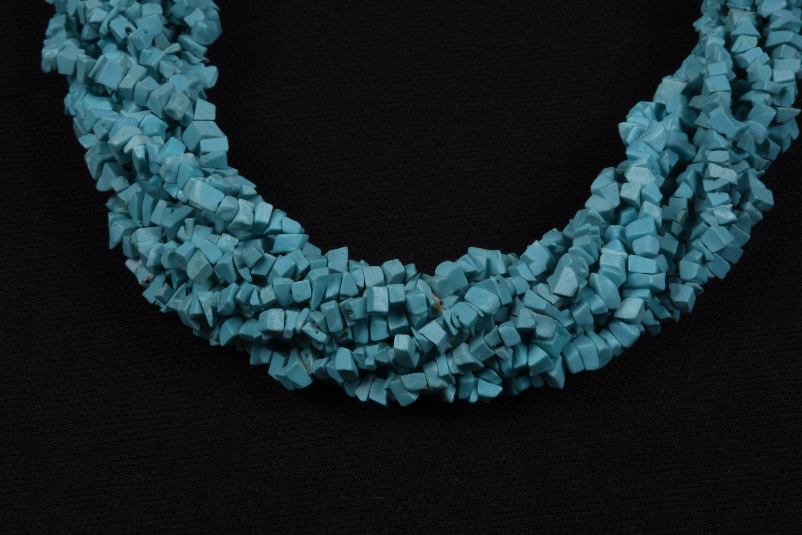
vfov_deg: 6.5
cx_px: 401
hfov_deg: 9.8
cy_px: 268
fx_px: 4678
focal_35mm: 210
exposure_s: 1/125
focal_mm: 140
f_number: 36
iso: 250
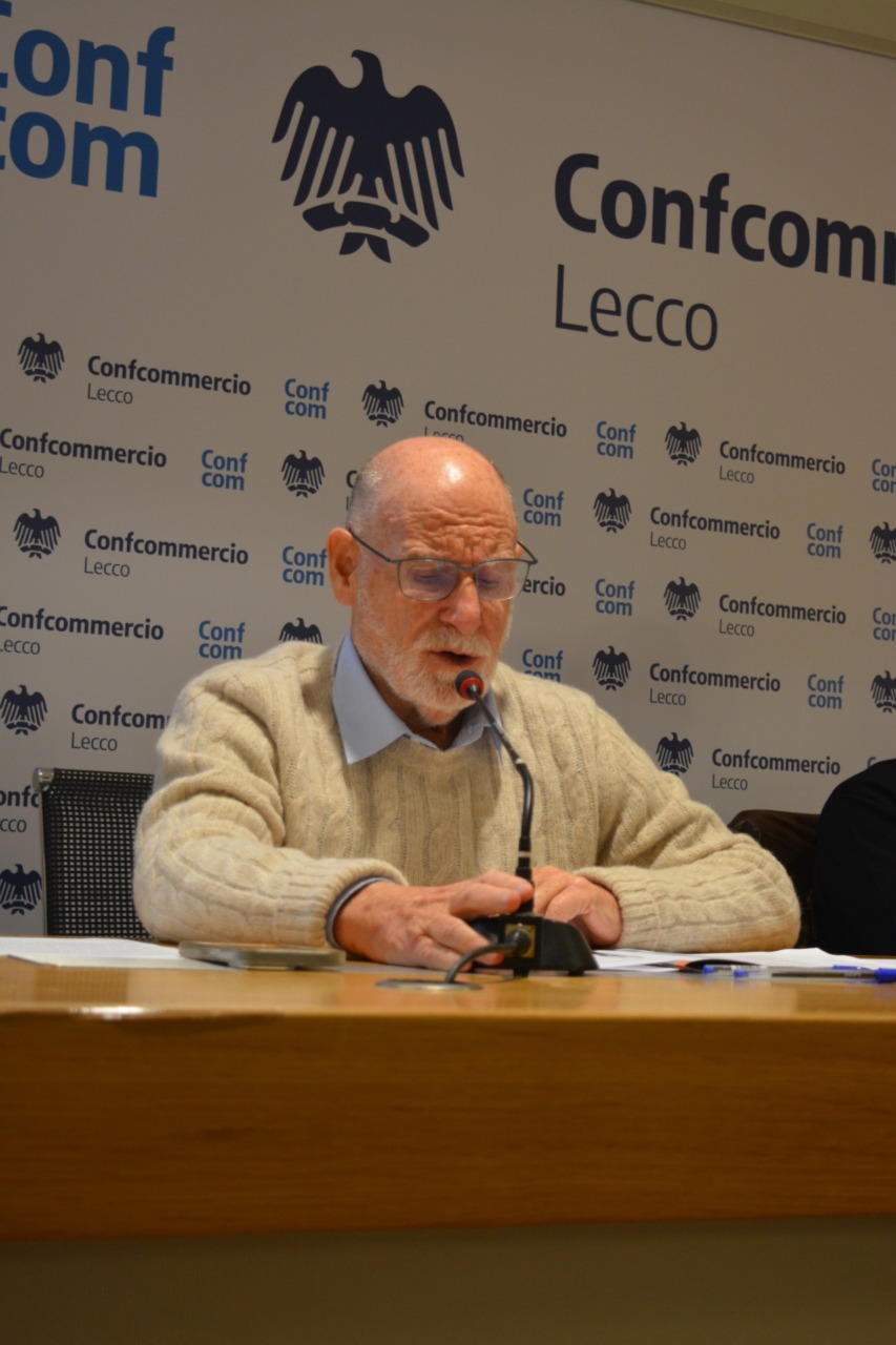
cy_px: 672
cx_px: 448
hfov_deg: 21.6
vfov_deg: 31.9
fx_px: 2352
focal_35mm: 63
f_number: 5
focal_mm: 42
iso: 800
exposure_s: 1/40
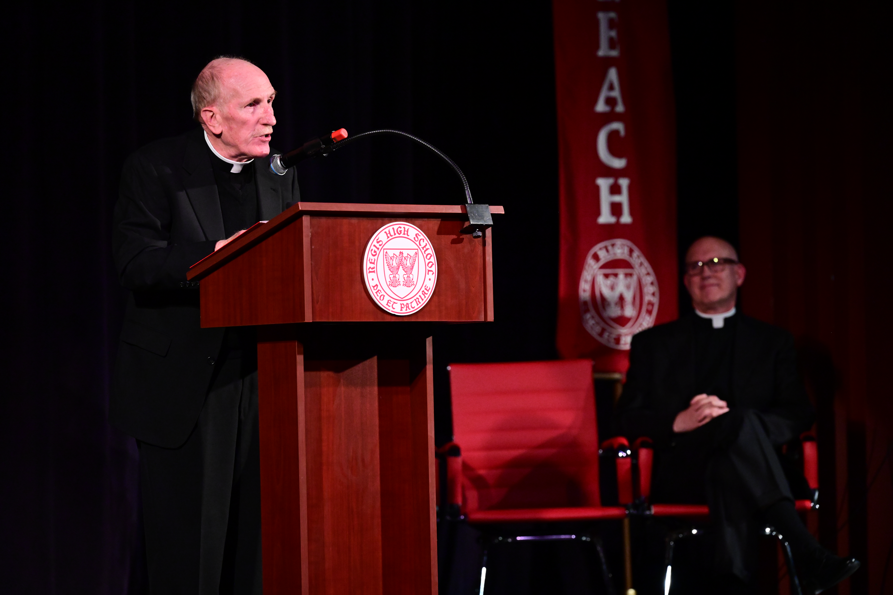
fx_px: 4093
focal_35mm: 165
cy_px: 298
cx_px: 446
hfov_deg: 12.5
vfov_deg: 8.3
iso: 5000
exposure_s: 1/250
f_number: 4
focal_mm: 165
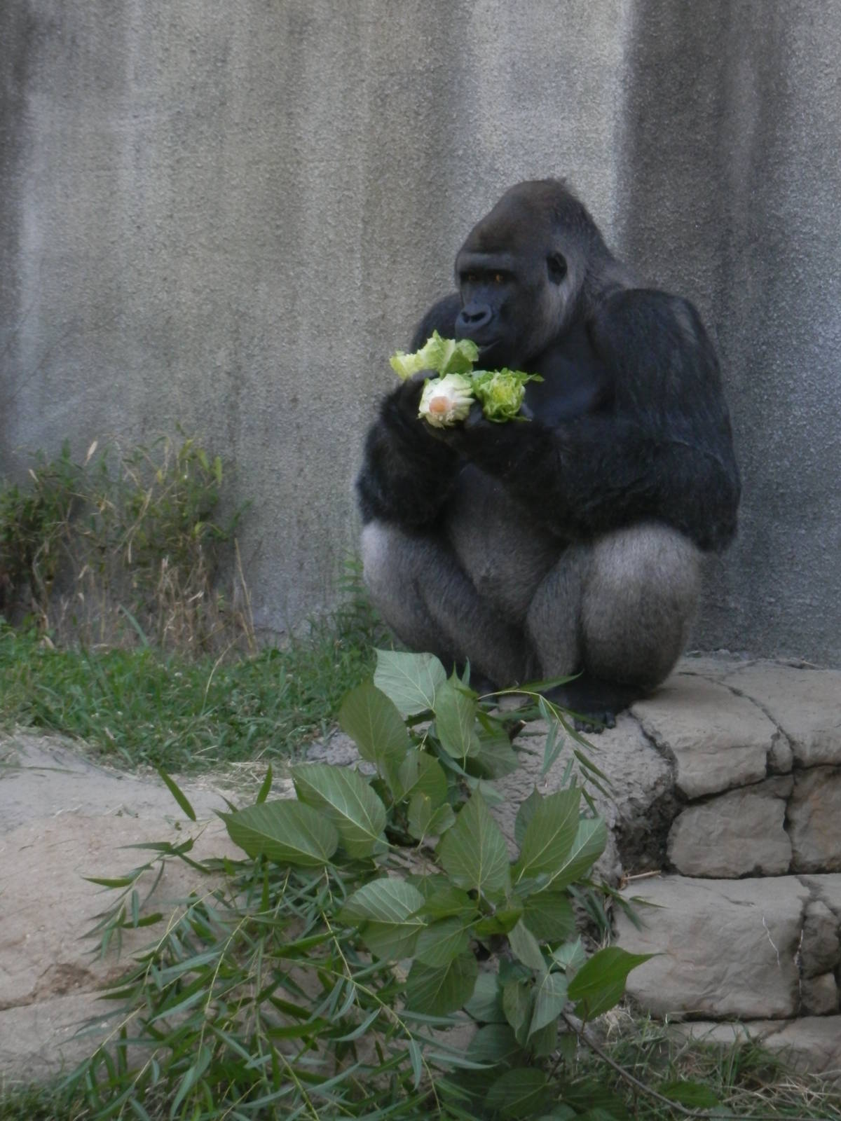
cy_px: 560
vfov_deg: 12.8
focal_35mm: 154
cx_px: 420
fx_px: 4989
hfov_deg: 9.6
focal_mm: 27.5
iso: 200
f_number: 5.5
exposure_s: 1/80
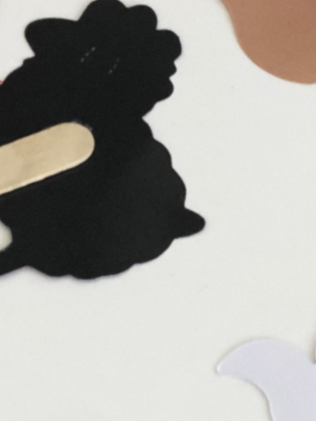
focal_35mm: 225
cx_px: 458
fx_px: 2739
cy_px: -334
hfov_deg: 6.5
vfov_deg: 8.5
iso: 100
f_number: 2.4
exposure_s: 1/40
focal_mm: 6
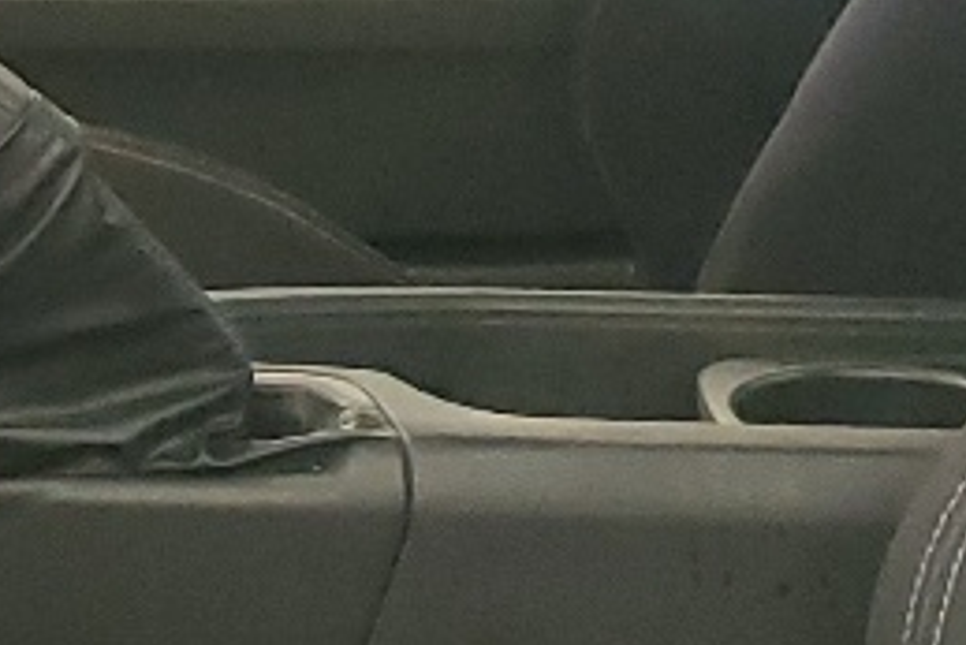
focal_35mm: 167
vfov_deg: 8.2
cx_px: 123
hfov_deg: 12.2
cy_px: 265
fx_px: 4483
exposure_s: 1/60.2
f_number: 1.5
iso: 329
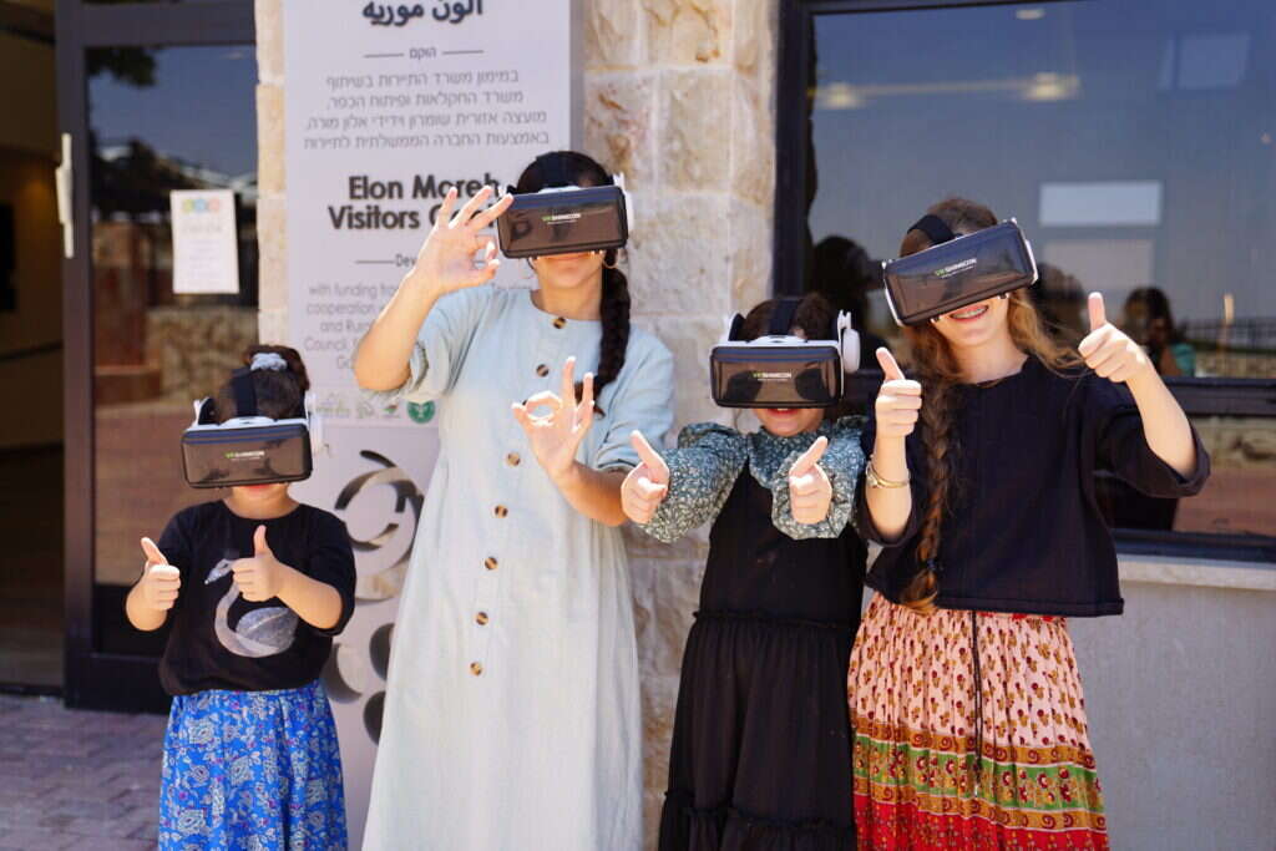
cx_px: 638
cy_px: 426
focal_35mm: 44
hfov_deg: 44.5
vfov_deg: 30.5
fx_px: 1560
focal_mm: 44
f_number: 2.8
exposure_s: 1/500
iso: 100
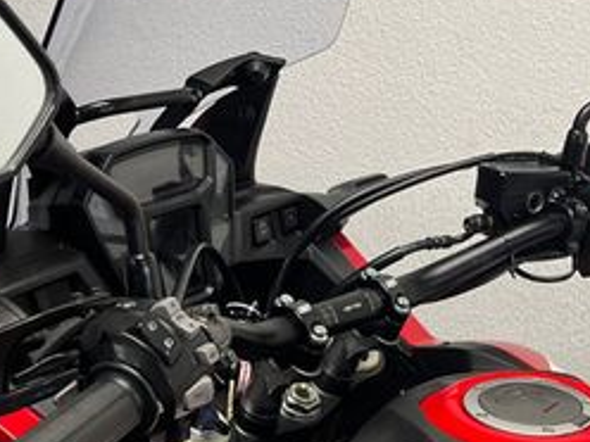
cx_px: 419
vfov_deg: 21.1
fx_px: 1142
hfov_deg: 28.7
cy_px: 459
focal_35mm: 67
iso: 125
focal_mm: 5.1
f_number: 1.6
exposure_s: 1/100
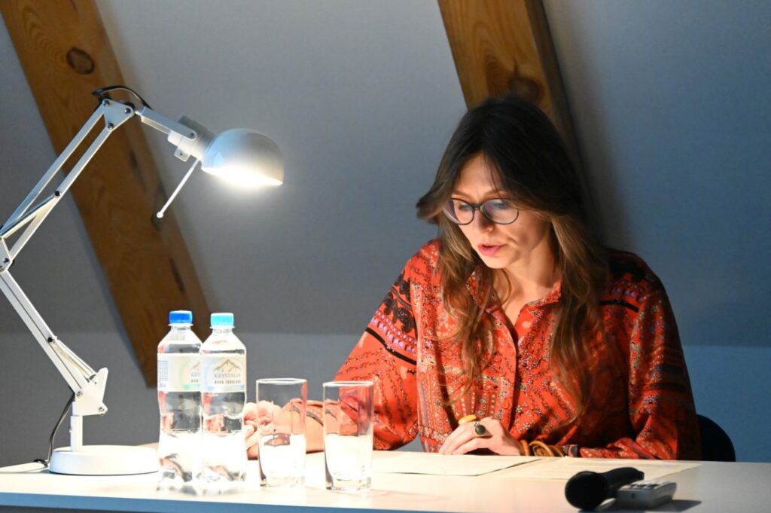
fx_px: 2889
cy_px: 256
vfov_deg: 10.1
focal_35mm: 135
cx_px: 386
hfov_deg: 15.2
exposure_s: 1/125
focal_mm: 135
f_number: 6.3
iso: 20000
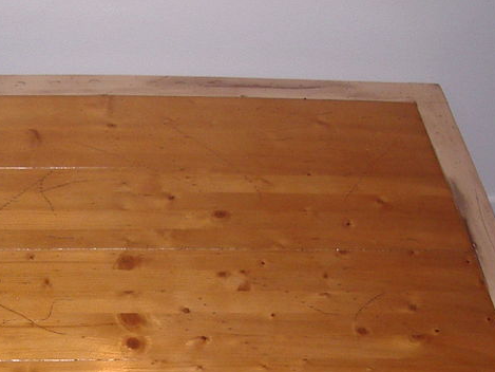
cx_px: 75
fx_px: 1159
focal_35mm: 81
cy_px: 352
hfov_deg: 23.6
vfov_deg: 17.9
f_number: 2.6
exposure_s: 1/60
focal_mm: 5.8
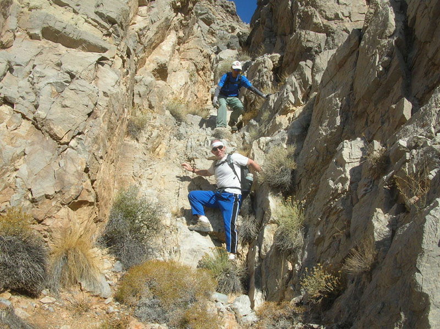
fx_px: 445
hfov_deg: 52.7
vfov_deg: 40.7
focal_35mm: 35
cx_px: 220
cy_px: 164
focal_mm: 5.8
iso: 50
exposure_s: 1/334
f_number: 5.6
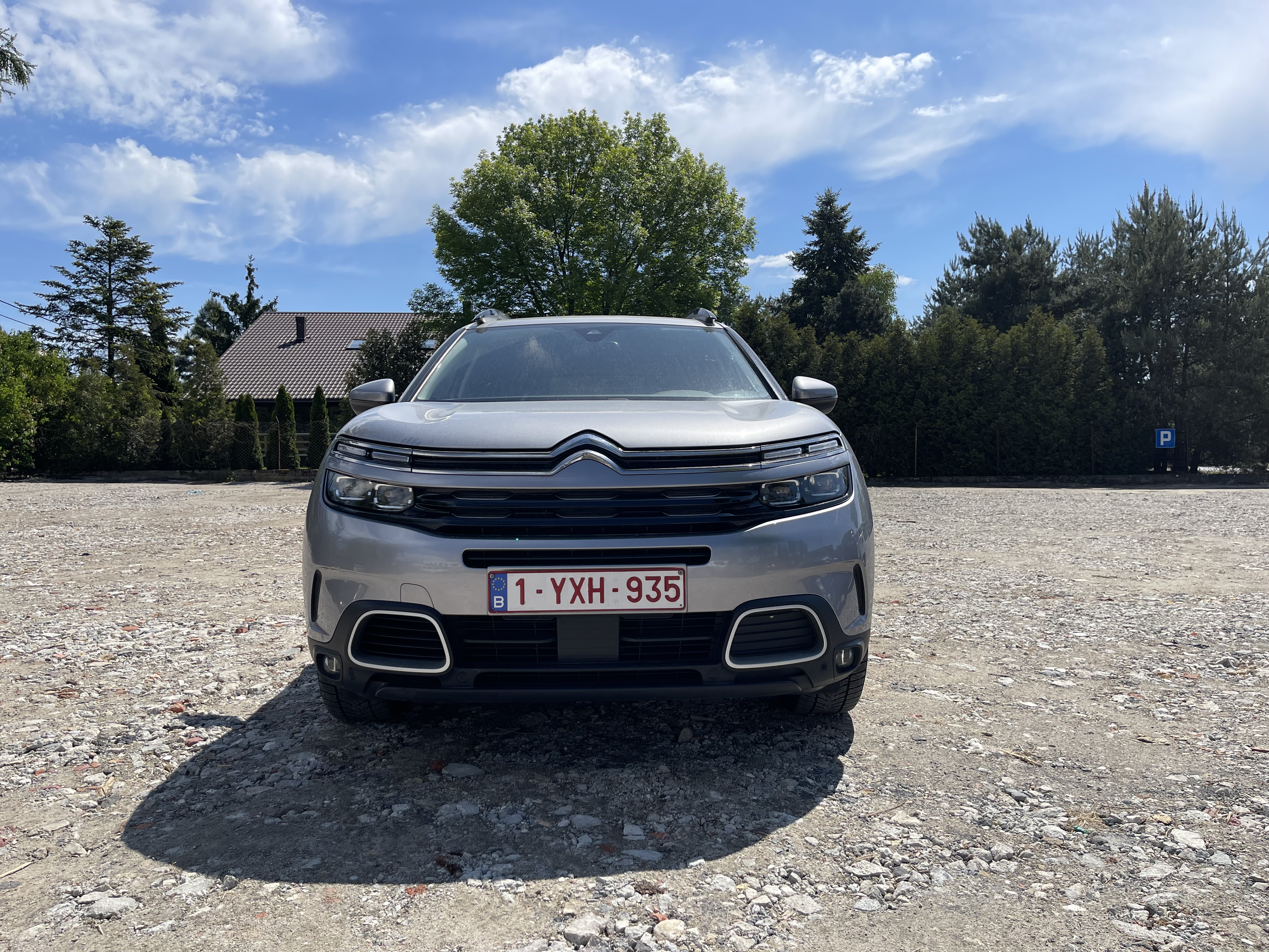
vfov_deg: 53.1
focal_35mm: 26
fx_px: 953
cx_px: 634
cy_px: 476
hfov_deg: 67.3
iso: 50
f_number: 1.6
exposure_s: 1/6250
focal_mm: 5.1
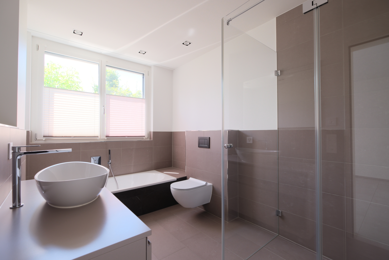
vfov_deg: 77.3
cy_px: 130
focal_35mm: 15
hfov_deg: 100.4
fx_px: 162
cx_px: 194
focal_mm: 10
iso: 200
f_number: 4
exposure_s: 1/15
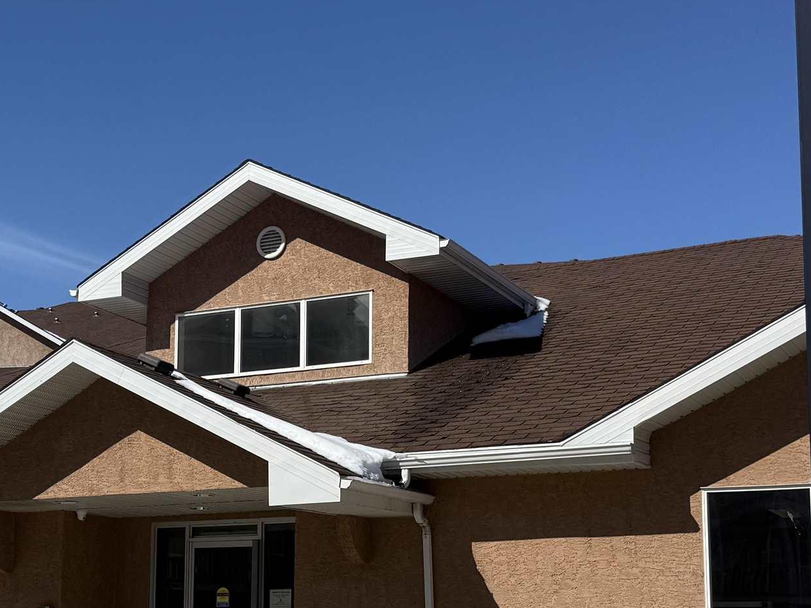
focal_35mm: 59
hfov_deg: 32.5
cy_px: 454
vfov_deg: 24.5
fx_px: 1382
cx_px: 298
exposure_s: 1/8130
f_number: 1.78
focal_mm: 6.76
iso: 80
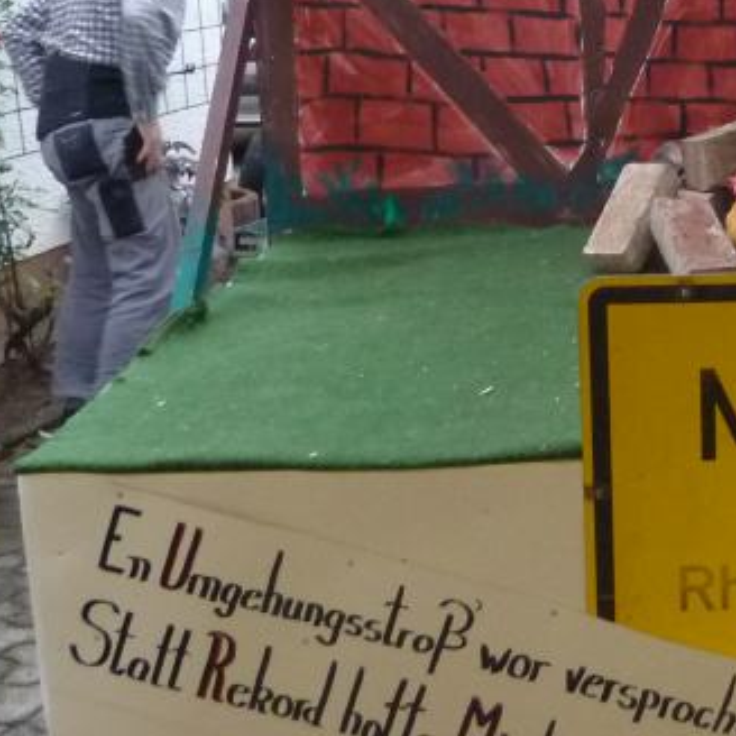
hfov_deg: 23.1
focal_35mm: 69
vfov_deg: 24.5
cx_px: 866
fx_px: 1660
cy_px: 128
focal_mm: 4.1
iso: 400
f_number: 3.3
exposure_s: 1/20
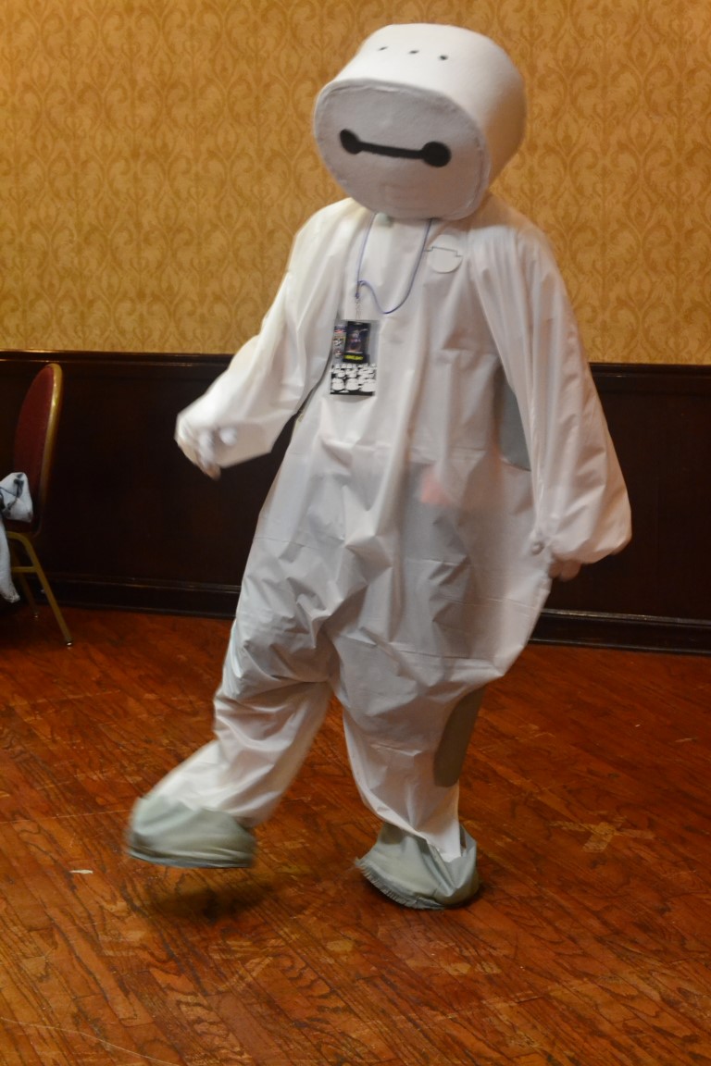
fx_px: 1866
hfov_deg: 21.6
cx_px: 356
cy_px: 533
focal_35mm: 63
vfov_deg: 31.9
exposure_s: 1/25
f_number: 5.3
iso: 3200
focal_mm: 42
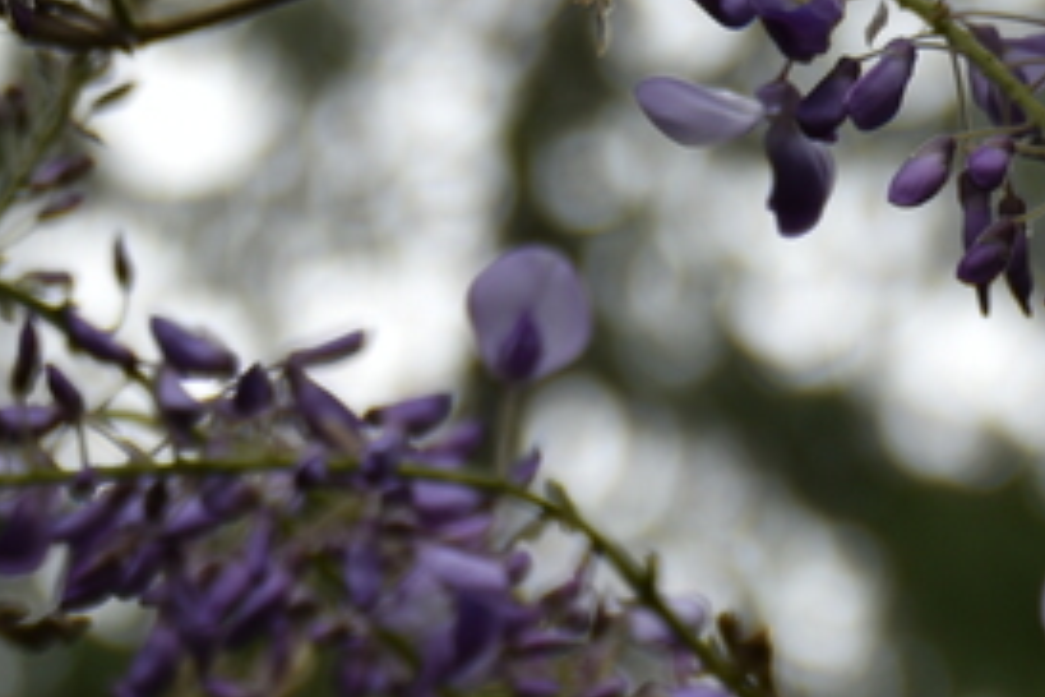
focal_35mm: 319
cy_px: 498
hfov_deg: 6.4
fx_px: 9259
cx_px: 957
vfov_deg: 4.3
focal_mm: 68
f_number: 4.8
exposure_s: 1/160
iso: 110
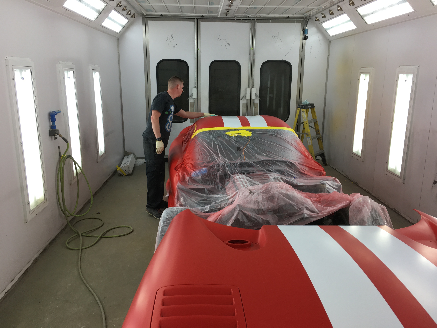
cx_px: 218
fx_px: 366
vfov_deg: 48.2
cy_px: 164
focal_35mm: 29
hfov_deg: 61.7
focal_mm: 4.15
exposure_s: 1/120
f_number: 2.2
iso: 40
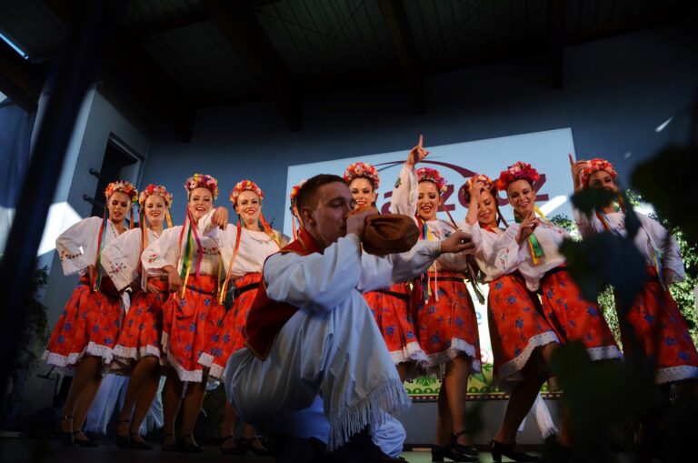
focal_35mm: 27
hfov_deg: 67.5
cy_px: 232
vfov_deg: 47.8
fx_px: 523
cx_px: 349
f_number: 3.5
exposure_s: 1/2000
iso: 640
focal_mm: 18
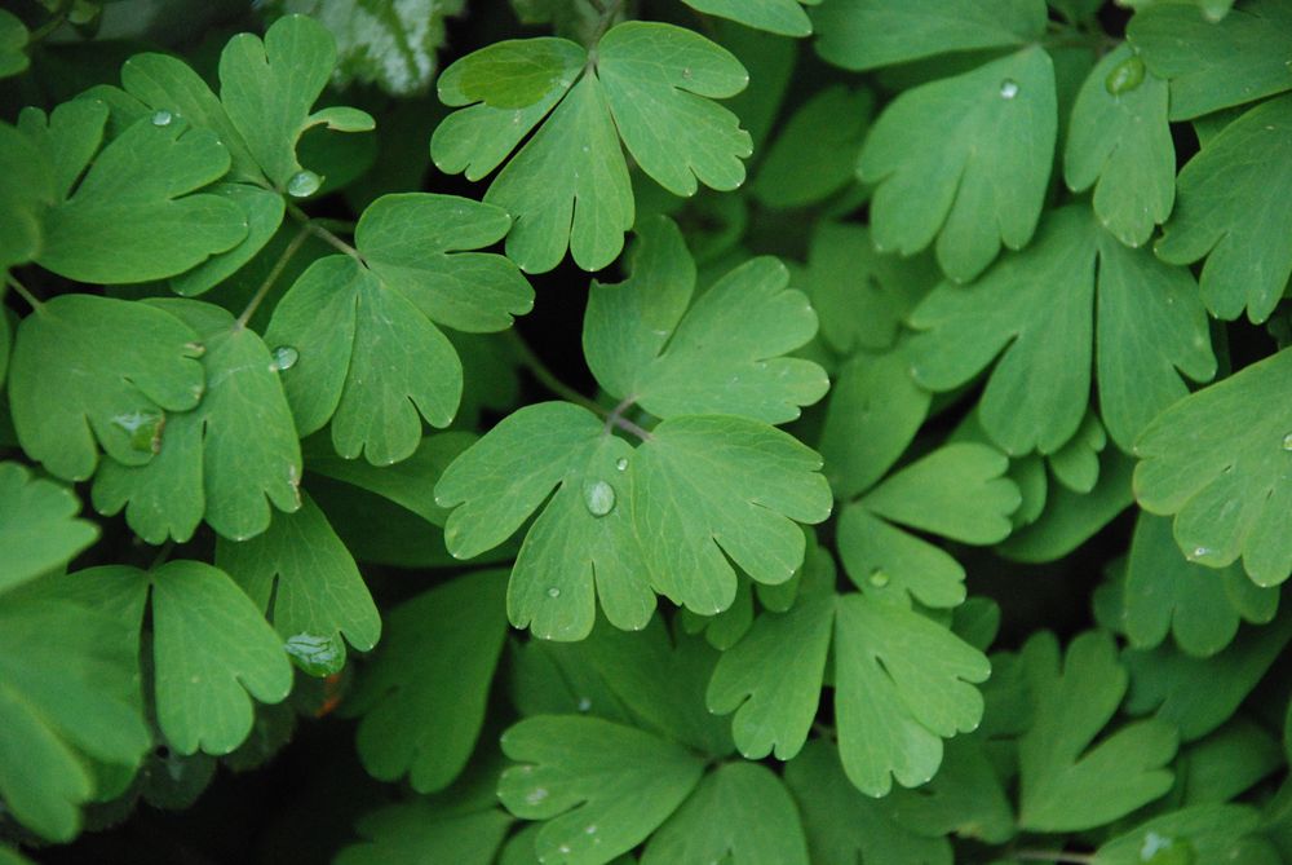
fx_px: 7275
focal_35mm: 202
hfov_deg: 10.1
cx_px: 646
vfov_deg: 6.8
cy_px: 432
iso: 1600
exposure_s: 1/320
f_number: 5.6
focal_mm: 135
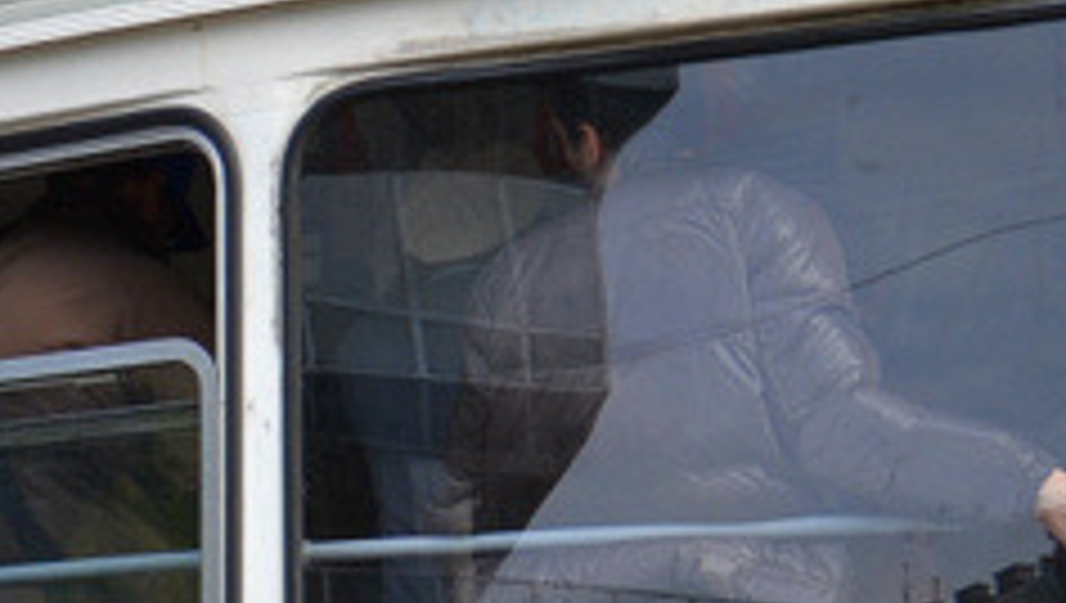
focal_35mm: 143
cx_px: -468
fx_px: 4047
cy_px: 716
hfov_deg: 14.2
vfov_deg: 8.4
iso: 100
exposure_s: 1/160
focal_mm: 18
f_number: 6.3
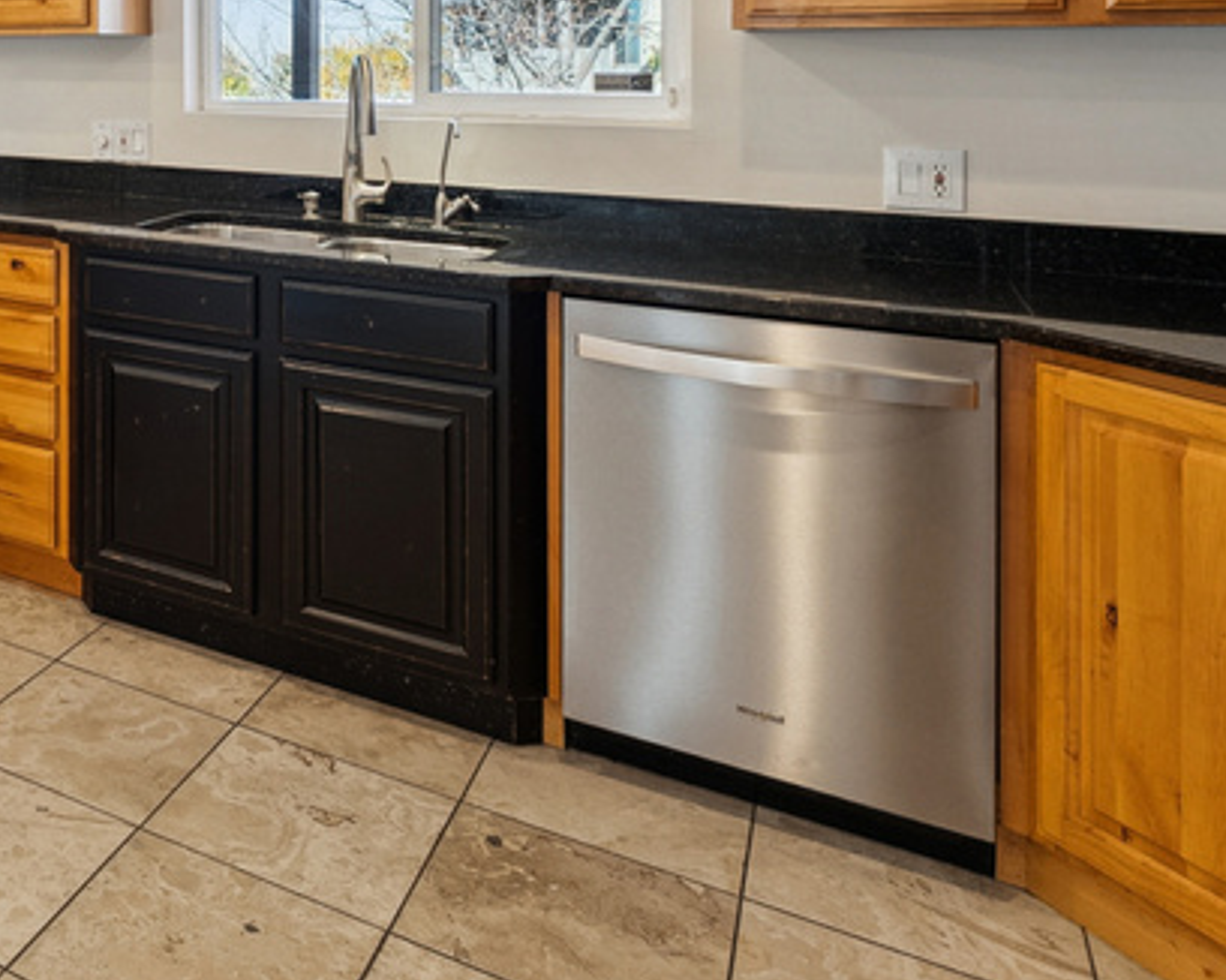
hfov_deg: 42.9
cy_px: 72
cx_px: -108
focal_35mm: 33
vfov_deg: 40.6
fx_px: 1197
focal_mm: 14
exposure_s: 1/40
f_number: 8
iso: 640
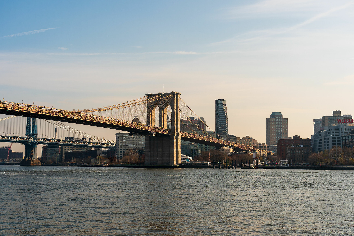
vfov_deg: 26.5
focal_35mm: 51
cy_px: 118
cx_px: 177
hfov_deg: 38.9
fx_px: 501
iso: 100
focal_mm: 51
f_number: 7.1
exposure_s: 1/500
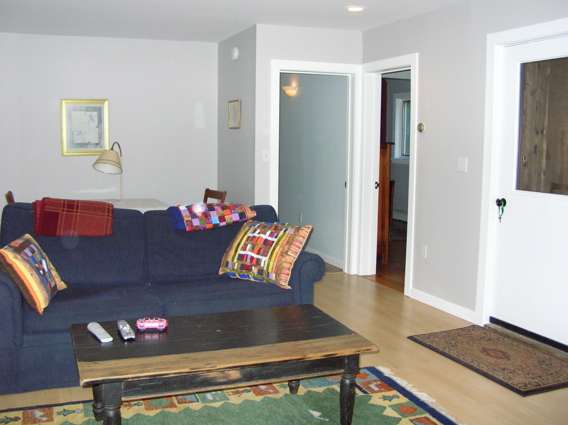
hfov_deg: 51.4
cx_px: 284
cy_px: 212
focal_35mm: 36
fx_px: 590
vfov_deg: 39.6
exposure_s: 1/60.1
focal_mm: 6
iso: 154
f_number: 2.7
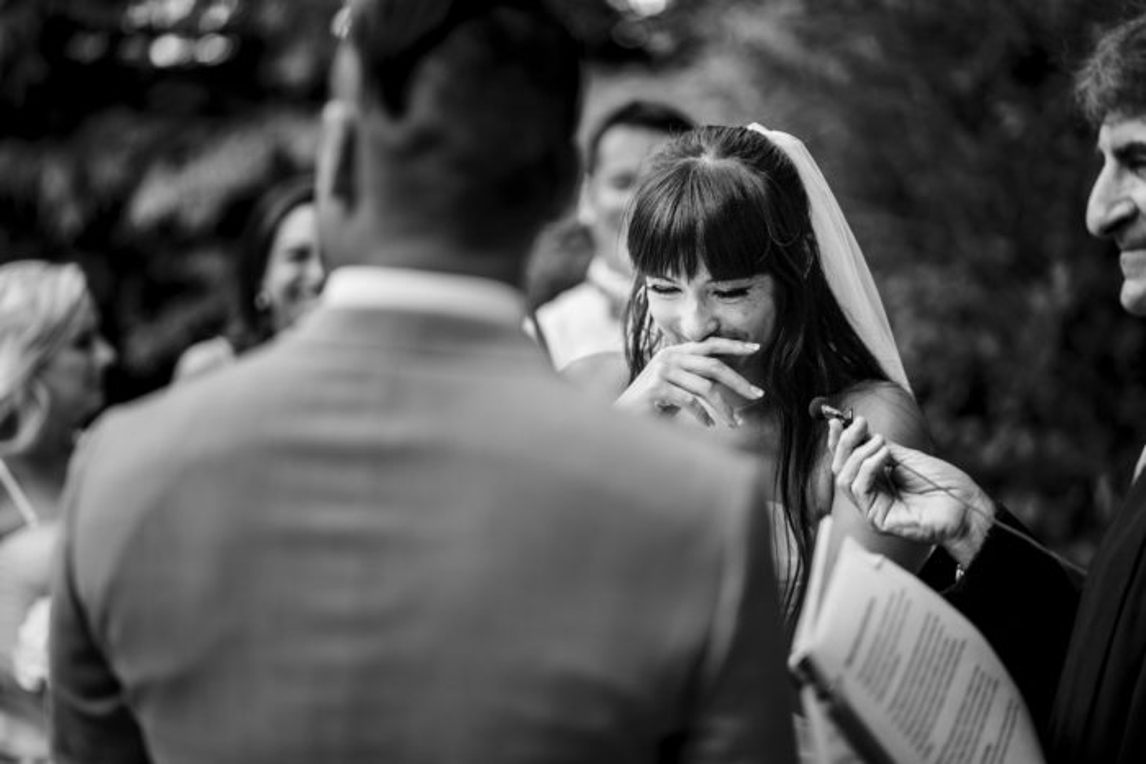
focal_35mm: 85
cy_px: 382
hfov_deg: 23.9
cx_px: 573
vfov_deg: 16.1
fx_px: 2706
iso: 160
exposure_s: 1/400
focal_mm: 85
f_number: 1.8
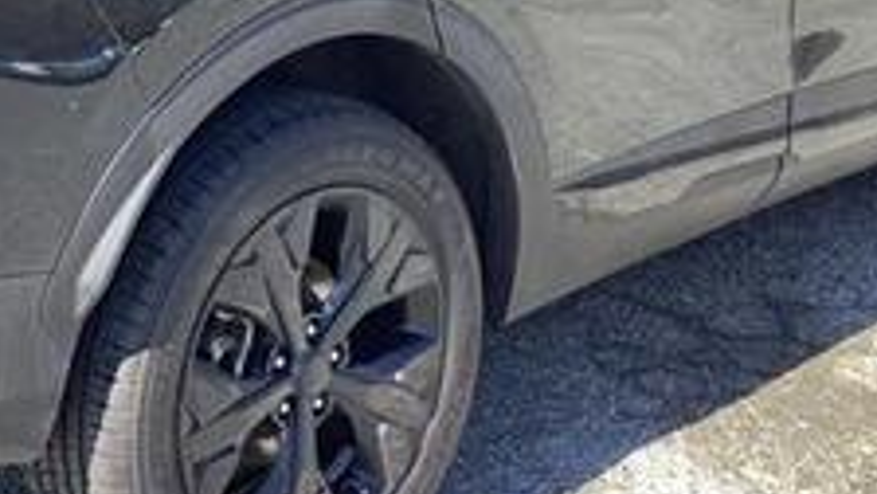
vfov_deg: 15.7
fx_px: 1767
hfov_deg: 26.4
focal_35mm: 76
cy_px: 43
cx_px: 4
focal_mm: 3.3
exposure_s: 1/323
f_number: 2.4
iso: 25
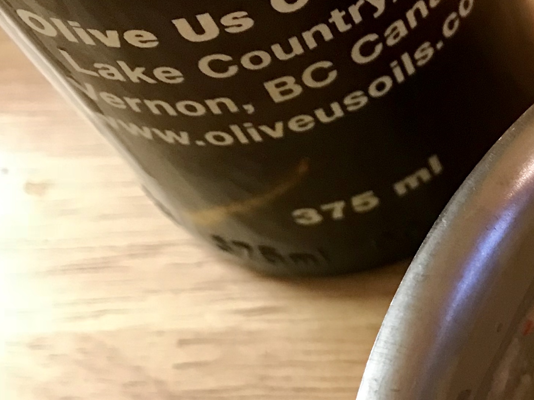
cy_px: 299
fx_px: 1204
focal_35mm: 78
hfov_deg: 22.4
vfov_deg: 18.8
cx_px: 689
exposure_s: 1/15
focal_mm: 3.99
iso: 80
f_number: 1.8
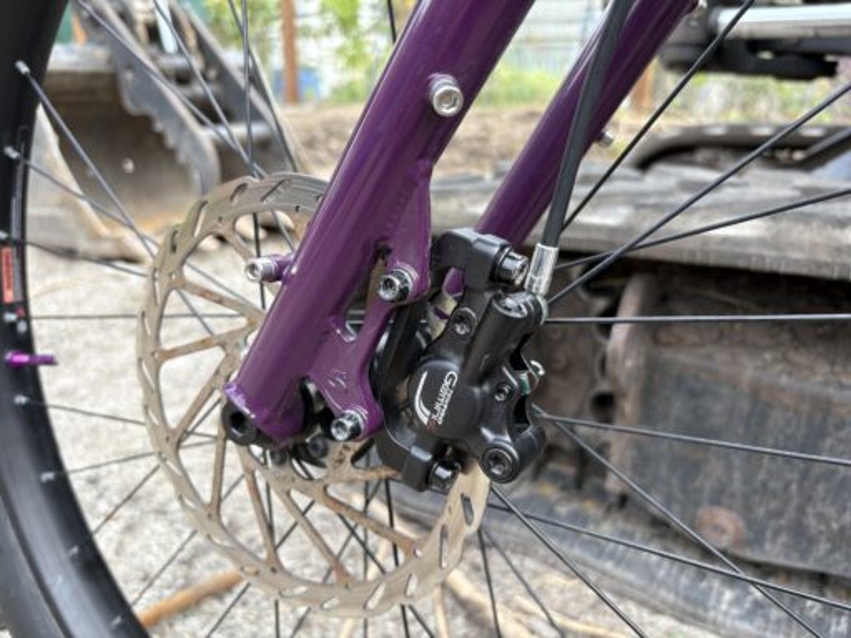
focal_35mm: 26
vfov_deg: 53.1
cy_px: 319
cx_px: 426
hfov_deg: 67.3
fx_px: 639
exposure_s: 1/280
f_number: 1.6
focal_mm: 5.96
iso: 40
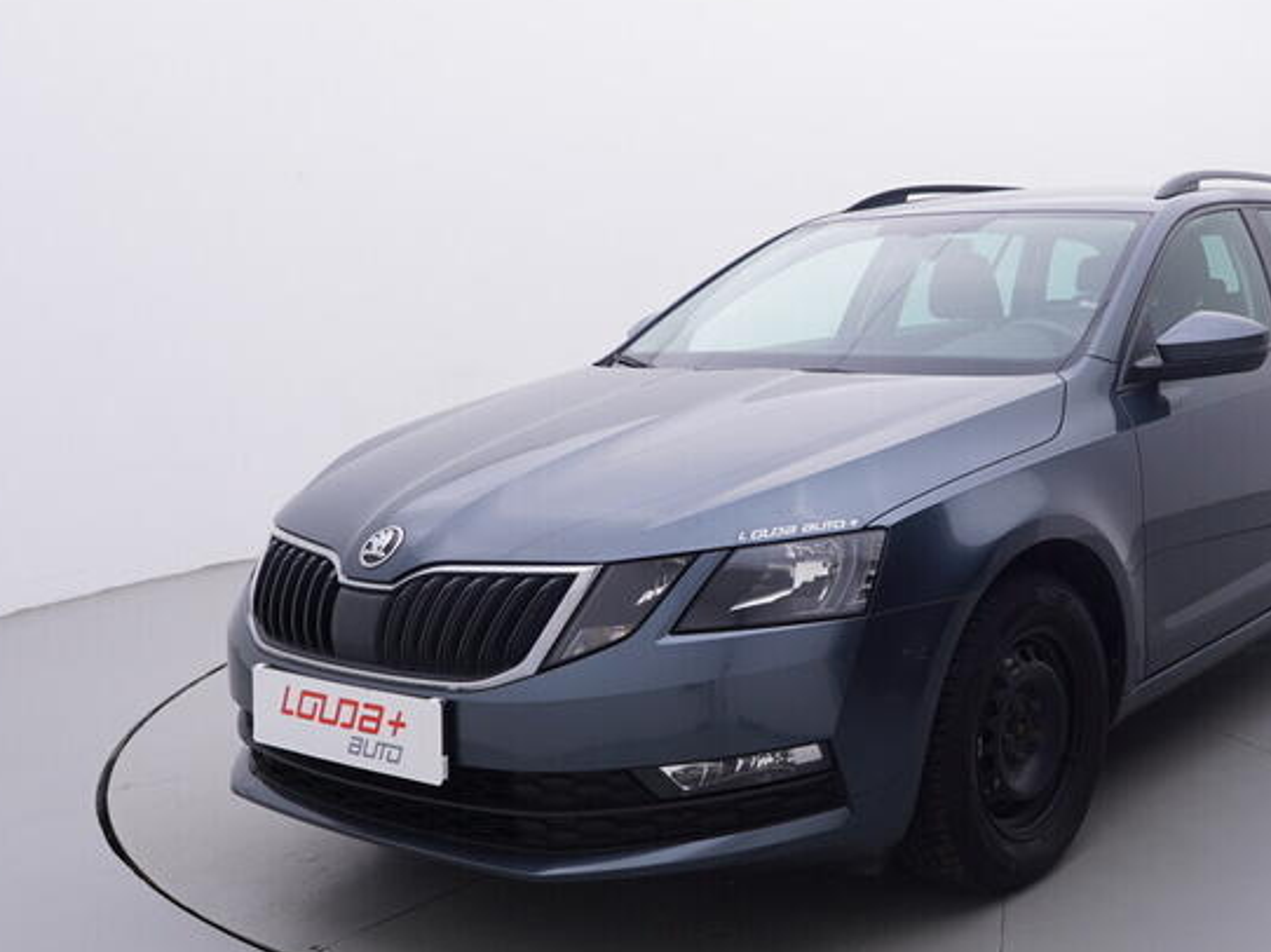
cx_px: 1015
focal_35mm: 41
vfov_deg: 35.2
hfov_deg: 43.7
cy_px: 448
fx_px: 1501
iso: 200
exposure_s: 1/80
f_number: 5
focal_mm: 15
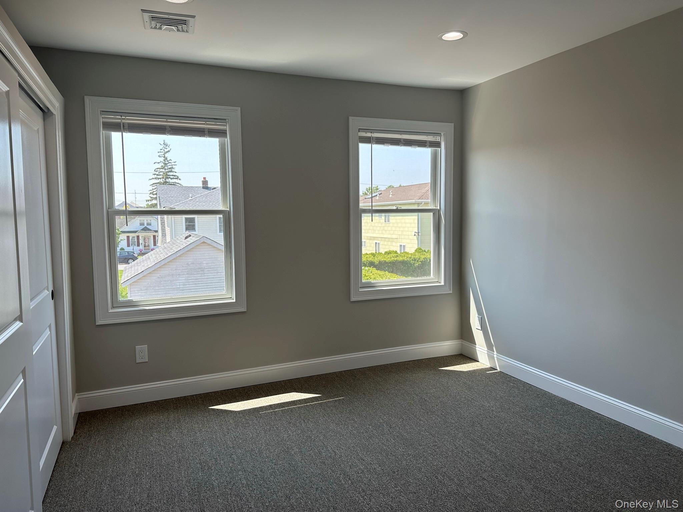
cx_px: 342
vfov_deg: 56.8
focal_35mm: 24
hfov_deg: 71.6
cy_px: 256
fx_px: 474
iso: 80
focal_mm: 6.86
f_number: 1.78
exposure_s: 1/392
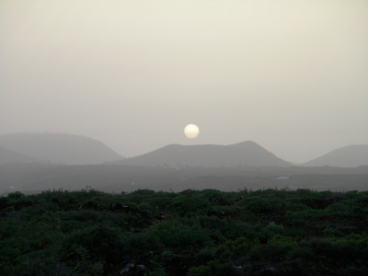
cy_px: 138
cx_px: 184
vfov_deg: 9.5
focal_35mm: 156
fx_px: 1658
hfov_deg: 12.7
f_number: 4.4
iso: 64
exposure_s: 1/125
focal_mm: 32.5
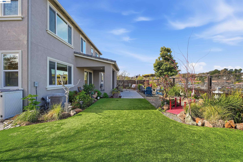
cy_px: 81
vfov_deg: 81.3
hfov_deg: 104.2
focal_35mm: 14
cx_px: 122
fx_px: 95
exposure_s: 1/250
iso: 400
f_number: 8
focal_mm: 14
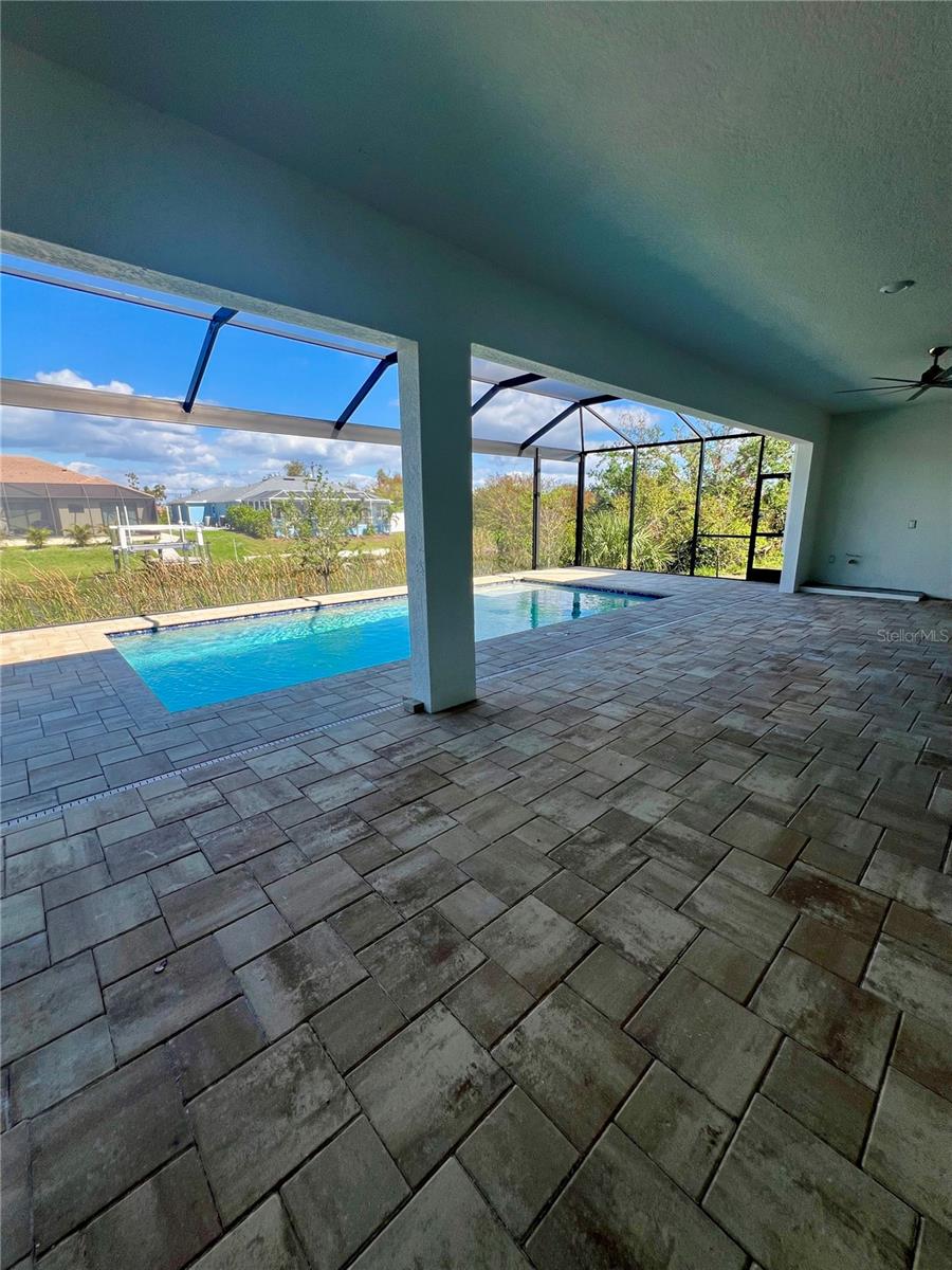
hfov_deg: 89.9
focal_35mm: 13
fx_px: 477
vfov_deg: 106.2
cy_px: 635
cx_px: 476
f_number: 1.8
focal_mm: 1.57
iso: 32
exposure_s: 1/469
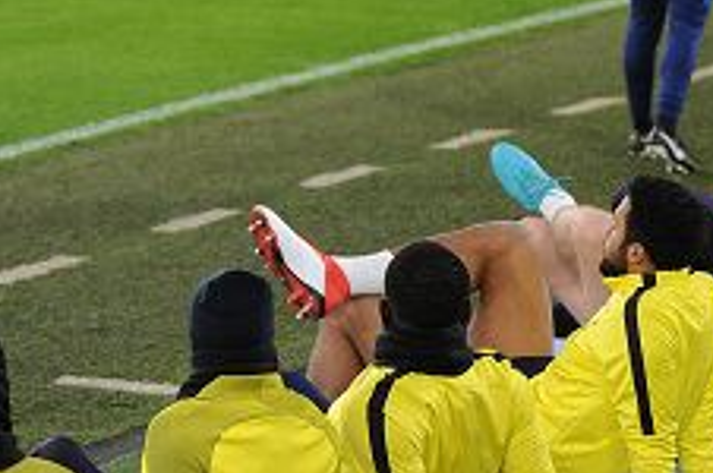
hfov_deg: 5.0
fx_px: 8069
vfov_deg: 3.4
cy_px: 260
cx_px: 754
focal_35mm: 408
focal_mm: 180
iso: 2000
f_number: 4
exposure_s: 1/640
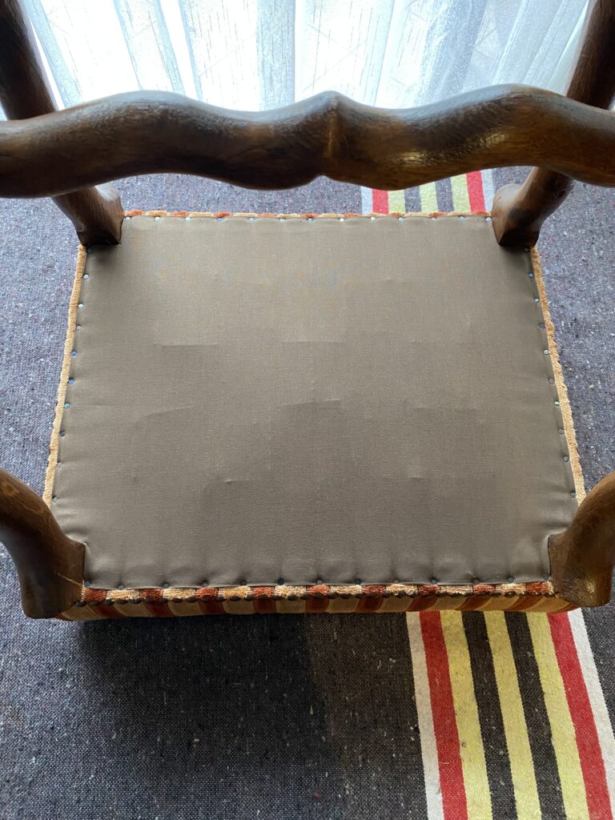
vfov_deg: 67.3
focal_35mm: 26
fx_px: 616
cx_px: 308
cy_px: 410
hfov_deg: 53.1
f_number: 1.8
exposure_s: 1/50
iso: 320
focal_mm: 4.25
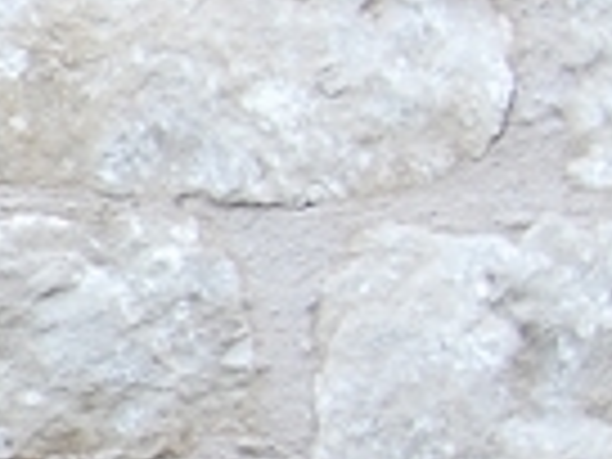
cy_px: 482
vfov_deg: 2.1
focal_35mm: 711
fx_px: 12570
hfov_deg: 2.8
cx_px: -1138
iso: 112
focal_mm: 21.7
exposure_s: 1/60
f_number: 4.2
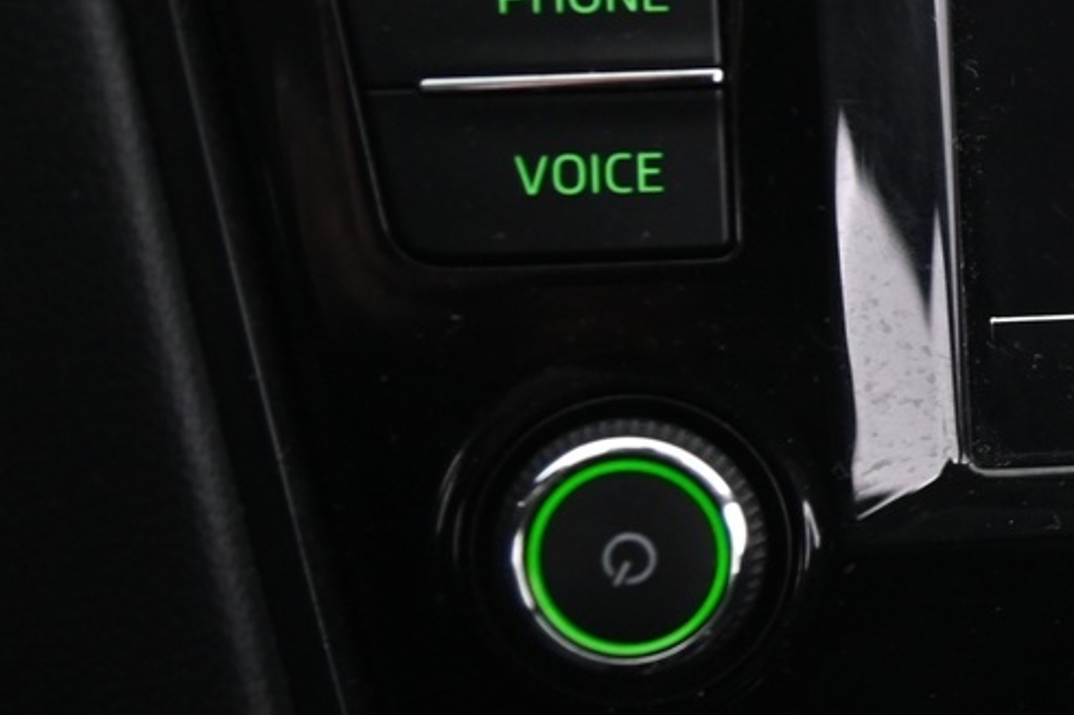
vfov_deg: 9.0
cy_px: 335
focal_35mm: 152
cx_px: 1520
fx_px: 4533
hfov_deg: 12.9
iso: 2000
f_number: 4
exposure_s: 1/15
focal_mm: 46
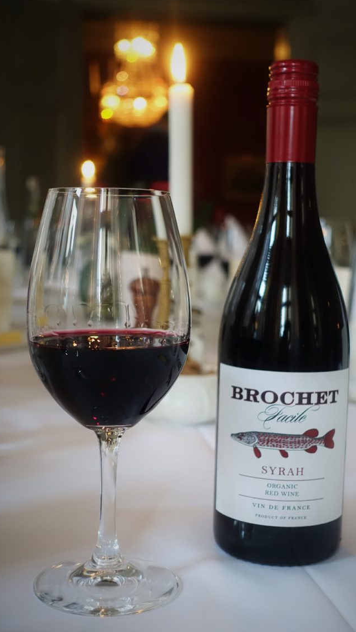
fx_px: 872
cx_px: 206
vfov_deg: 39.9
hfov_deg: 23.0
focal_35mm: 52
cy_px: 317
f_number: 2.8
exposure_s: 1/30
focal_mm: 17.9
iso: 800
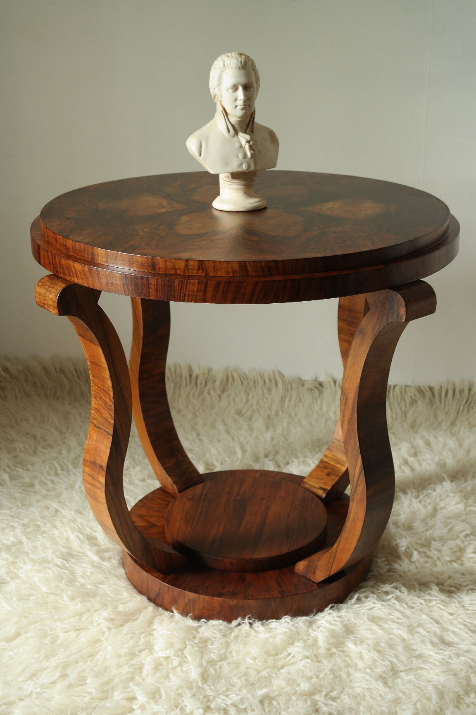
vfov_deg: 37.5
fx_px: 1051
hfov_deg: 25.5
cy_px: 358
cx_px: 238
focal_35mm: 53
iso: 400
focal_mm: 35
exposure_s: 1/30
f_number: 5.6
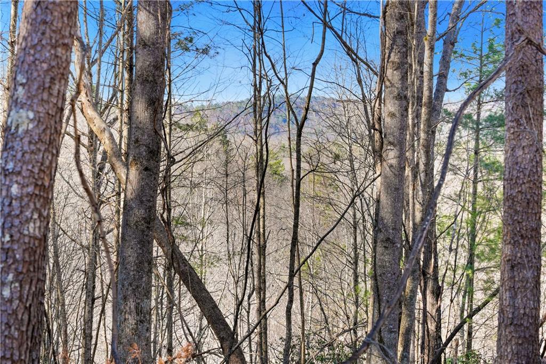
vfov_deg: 13.0
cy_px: 182
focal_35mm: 105
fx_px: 1593
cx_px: 273
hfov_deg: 19.5
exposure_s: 1/15
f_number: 13
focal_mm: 105
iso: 200
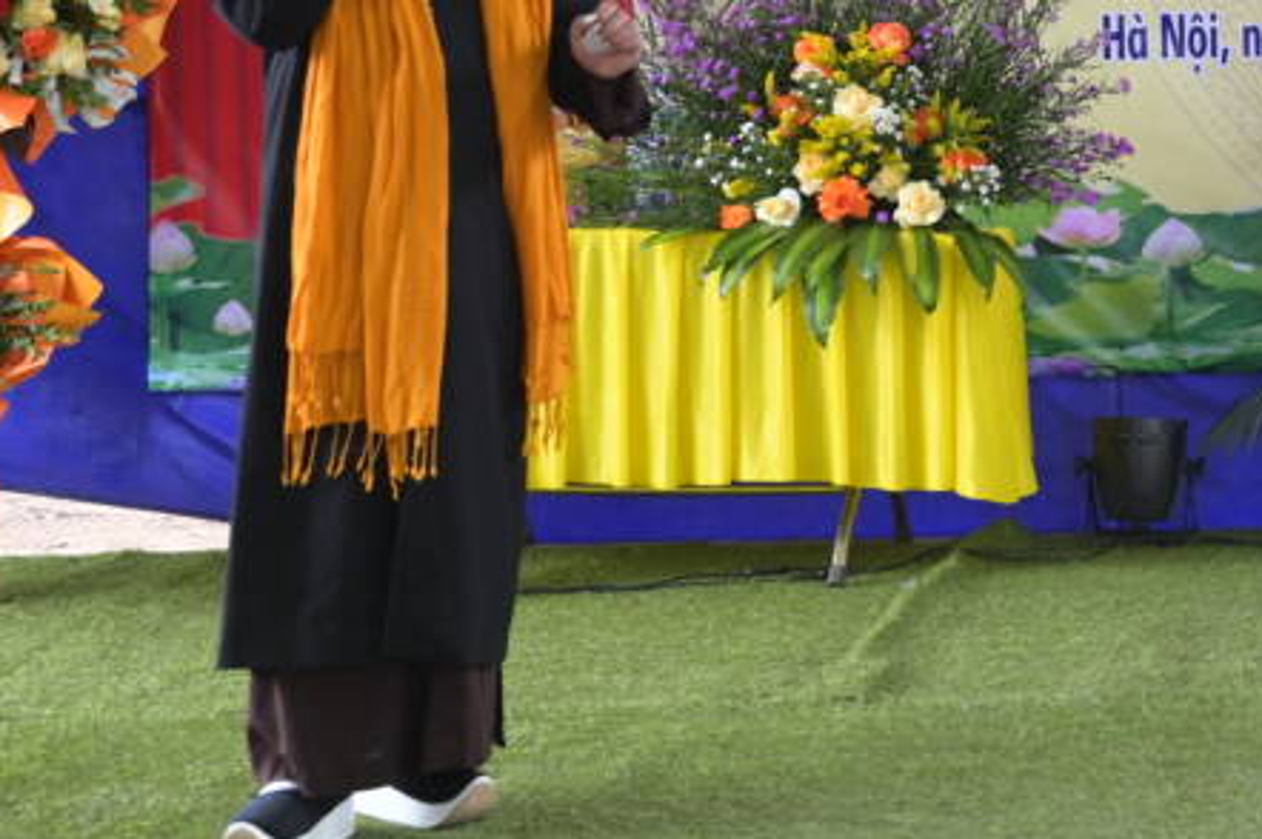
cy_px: -3
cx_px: 1439
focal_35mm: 95
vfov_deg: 14.2
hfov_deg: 20.3
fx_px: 3328
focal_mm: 35
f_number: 4
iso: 2000
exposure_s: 1/160
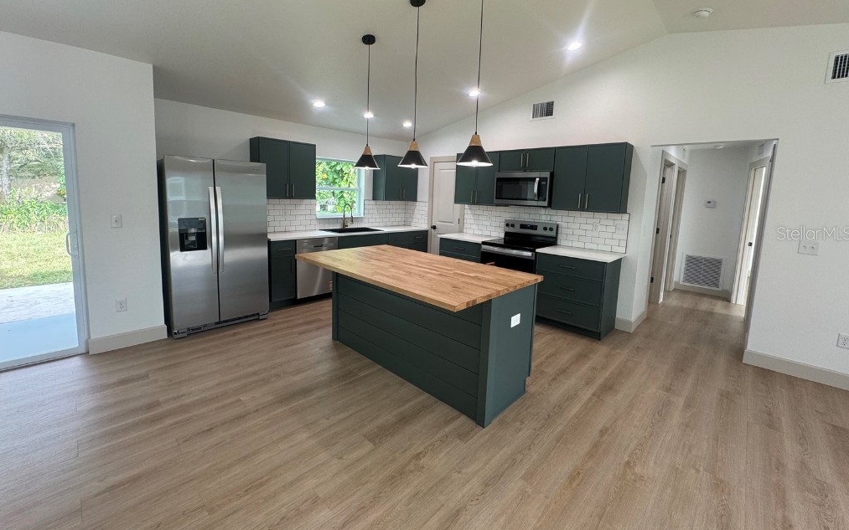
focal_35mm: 15
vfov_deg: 74.5
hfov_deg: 101.5
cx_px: 427
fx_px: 347
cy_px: 233
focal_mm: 2.22
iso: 100
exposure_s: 1/120
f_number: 2.2
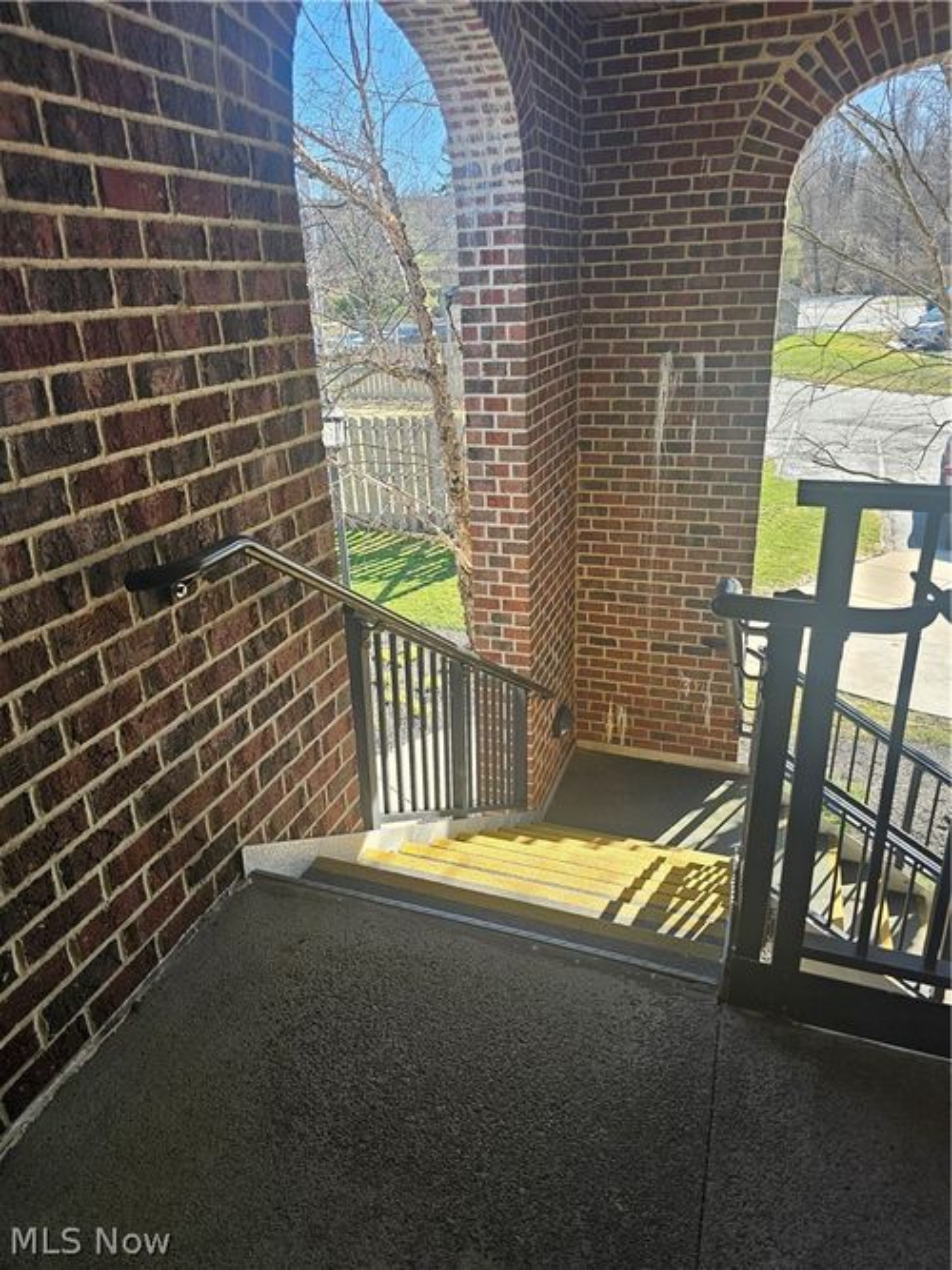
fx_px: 844
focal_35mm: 23
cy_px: 635
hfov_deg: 58.9
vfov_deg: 73.9
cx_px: 476
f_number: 1.7
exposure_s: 1/359
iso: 50
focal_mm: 6.3
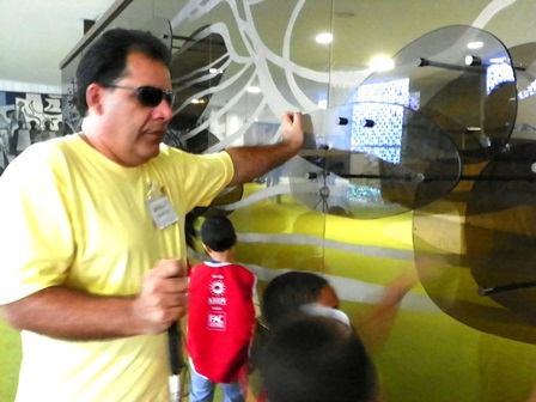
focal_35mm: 33
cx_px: 268
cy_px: 201
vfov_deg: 42.9
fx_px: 511
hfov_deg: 55.4
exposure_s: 1/2.5
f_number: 2.8
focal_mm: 5.9
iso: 800
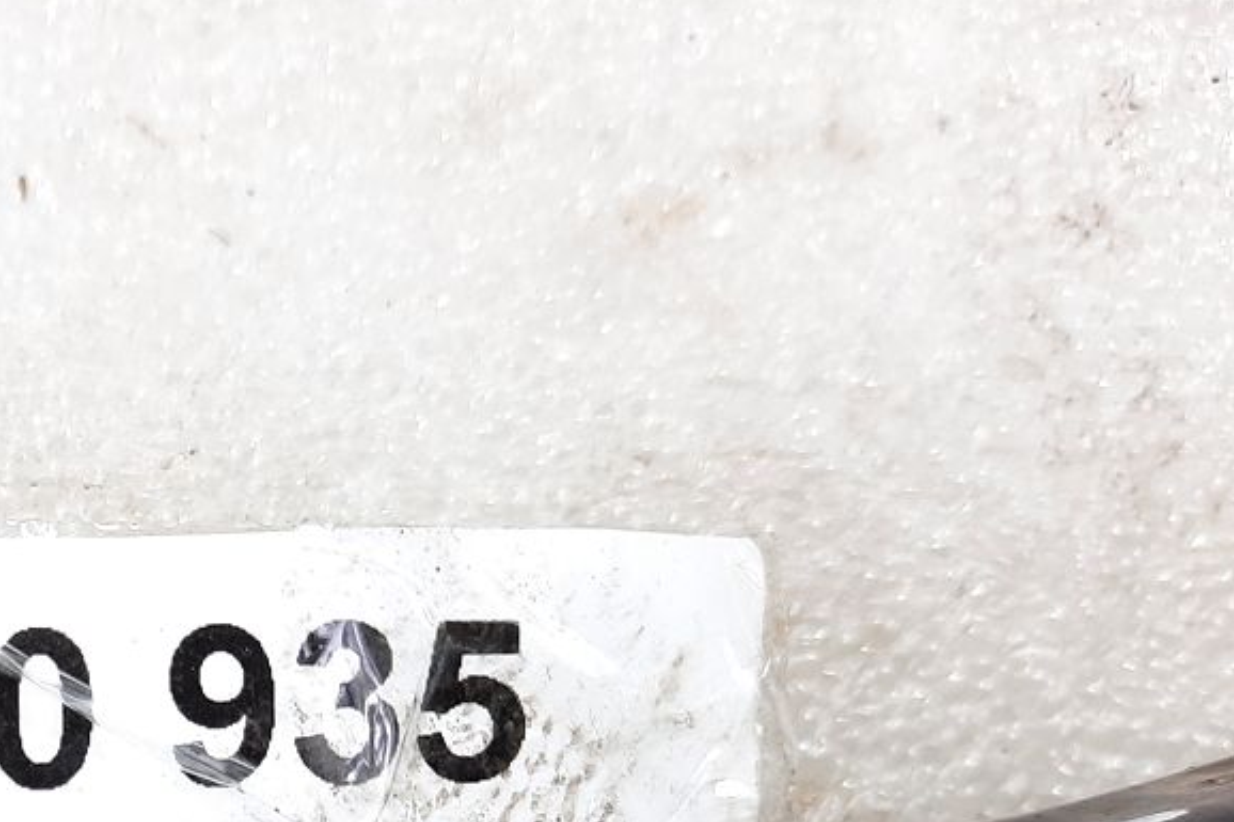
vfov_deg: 23.5
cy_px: 901
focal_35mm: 54
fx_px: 1850
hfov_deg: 33.8
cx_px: 6
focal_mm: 4.6
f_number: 2
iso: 50
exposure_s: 1/50
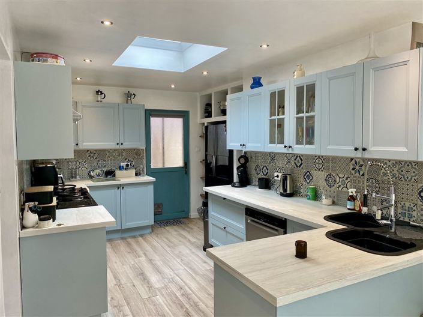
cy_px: 158
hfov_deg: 67.3
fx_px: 318
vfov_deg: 53.0
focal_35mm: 26
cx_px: 212
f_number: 1.8
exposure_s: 1/121
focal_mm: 4.25
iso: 100
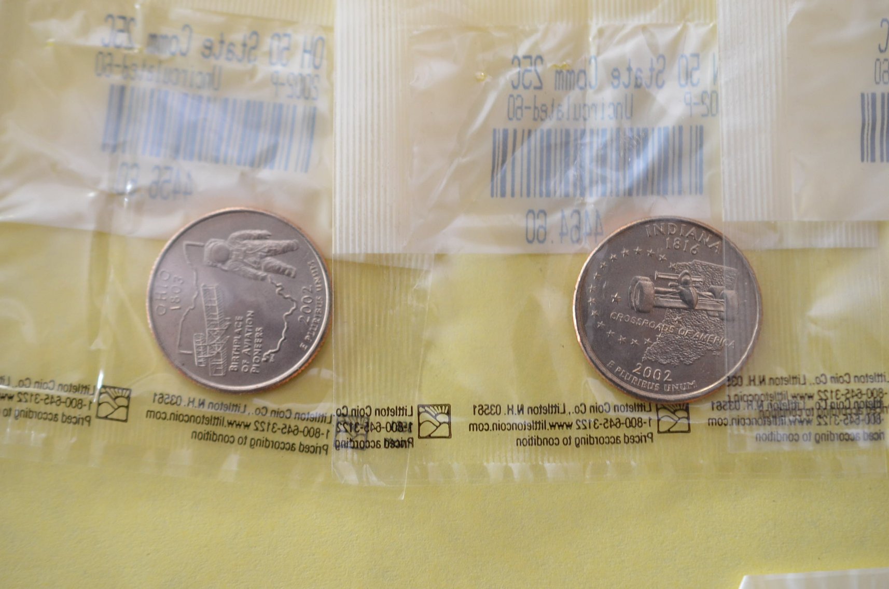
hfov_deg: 33.5
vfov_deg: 22.5
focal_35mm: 60
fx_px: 1478
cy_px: 294
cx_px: 444
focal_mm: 40
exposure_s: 1/60
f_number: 4
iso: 900
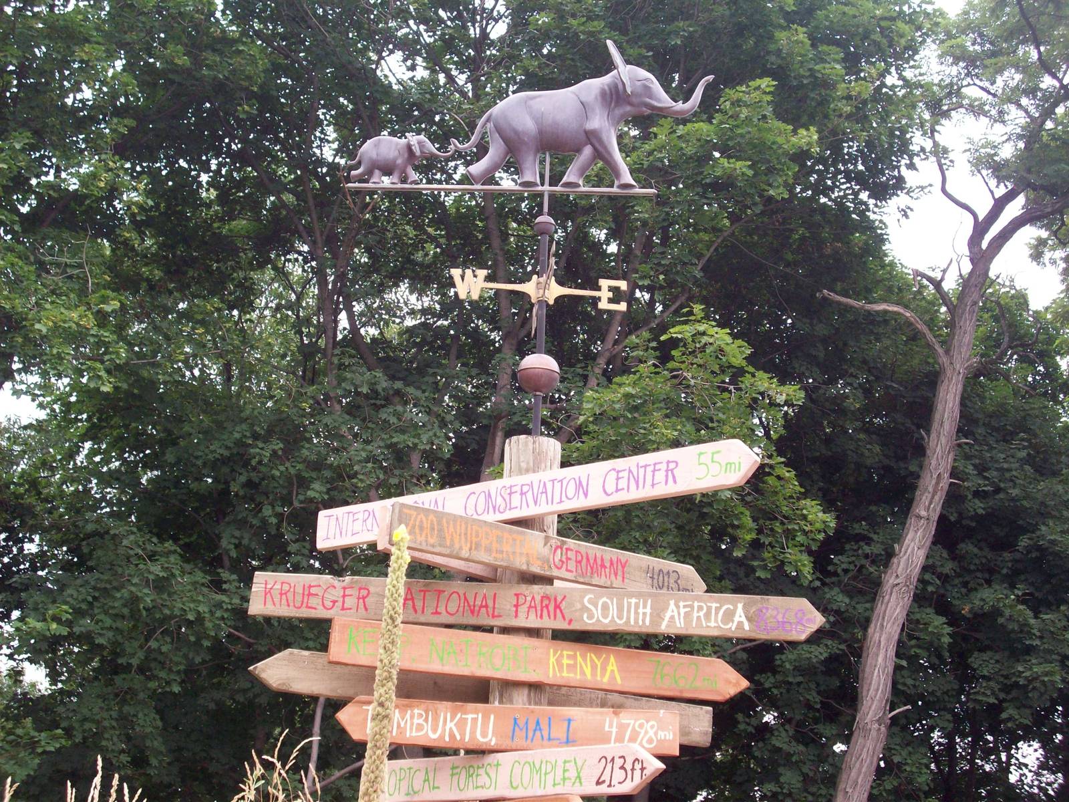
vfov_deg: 27.0
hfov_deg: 35.5
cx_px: 534
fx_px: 1668
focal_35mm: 54
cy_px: 401
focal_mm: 9
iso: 80
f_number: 3.4
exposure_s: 1/119
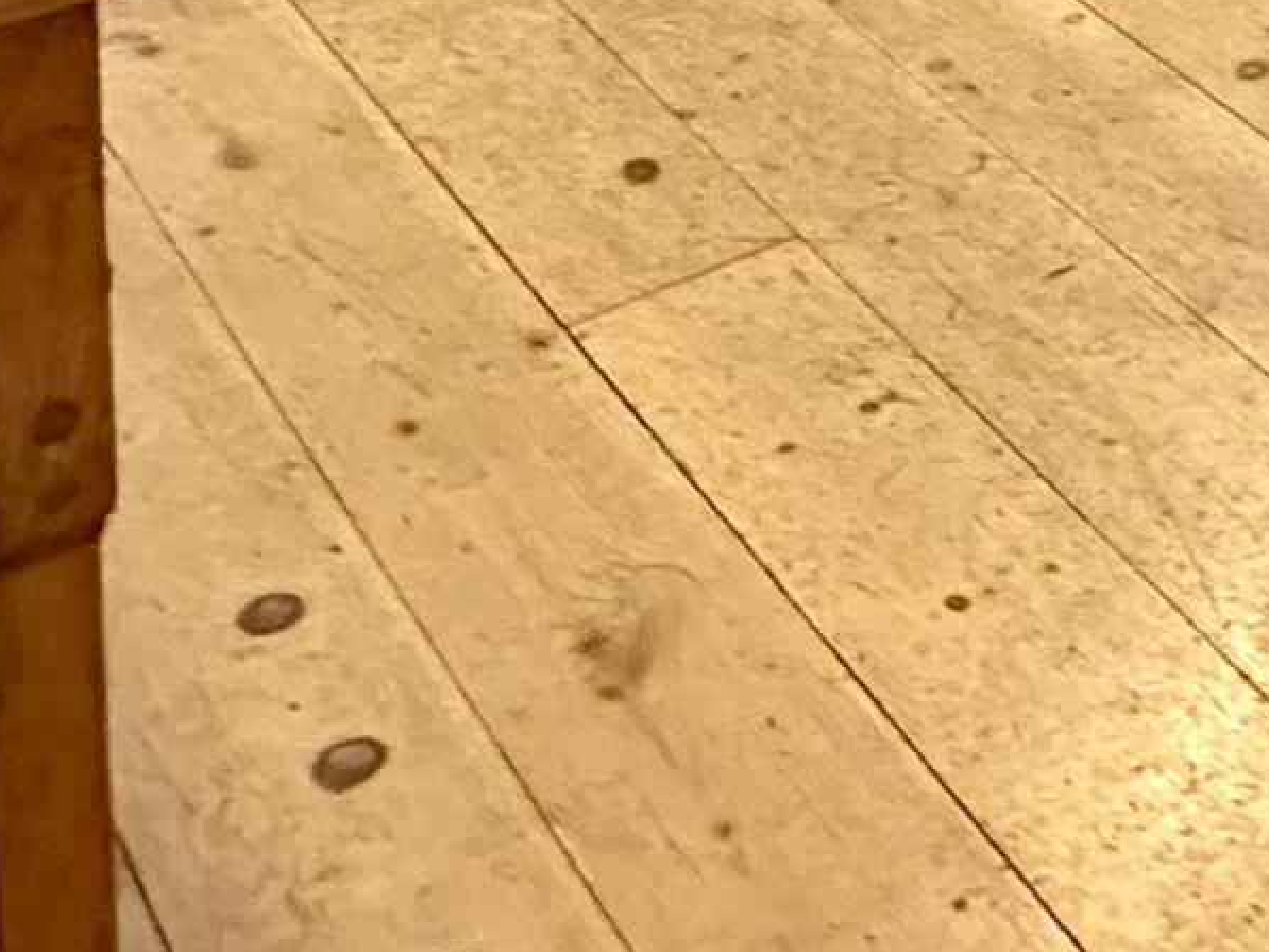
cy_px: -846
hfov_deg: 24.6
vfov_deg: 16.5
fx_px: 2640
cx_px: 1503
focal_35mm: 72
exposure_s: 1/60
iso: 640
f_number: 2.2
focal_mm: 2.22
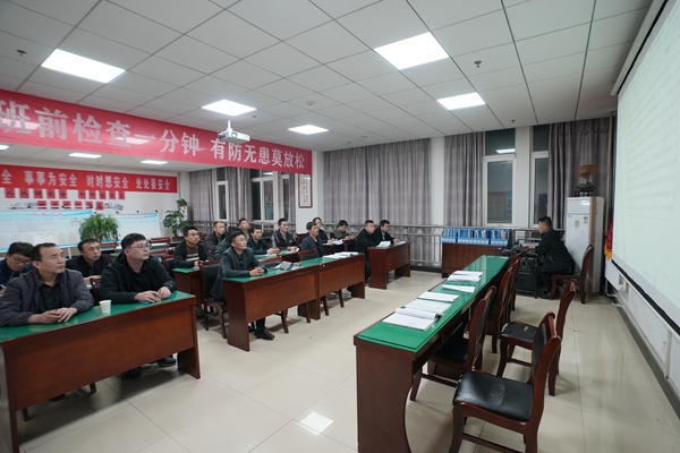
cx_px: 340
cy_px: 226
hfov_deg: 96.7
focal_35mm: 16
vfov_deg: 73.7
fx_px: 302
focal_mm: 16
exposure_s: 1/100
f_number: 4
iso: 1600
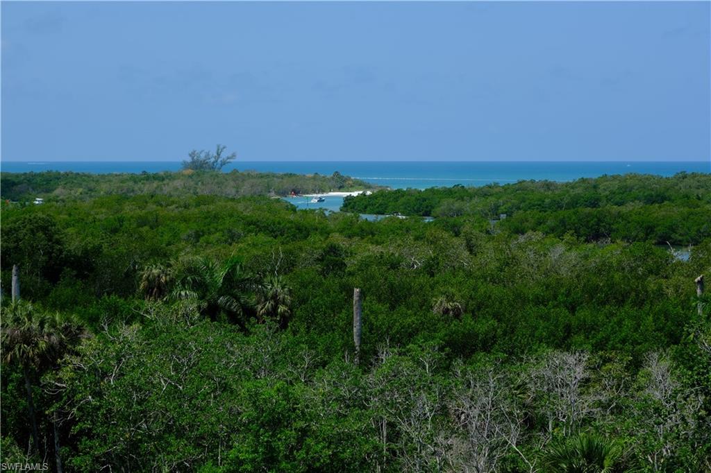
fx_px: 2369
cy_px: 236
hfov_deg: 17.1
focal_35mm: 120
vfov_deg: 11.4
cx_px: 356
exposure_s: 1/340
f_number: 9
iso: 160
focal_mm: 80
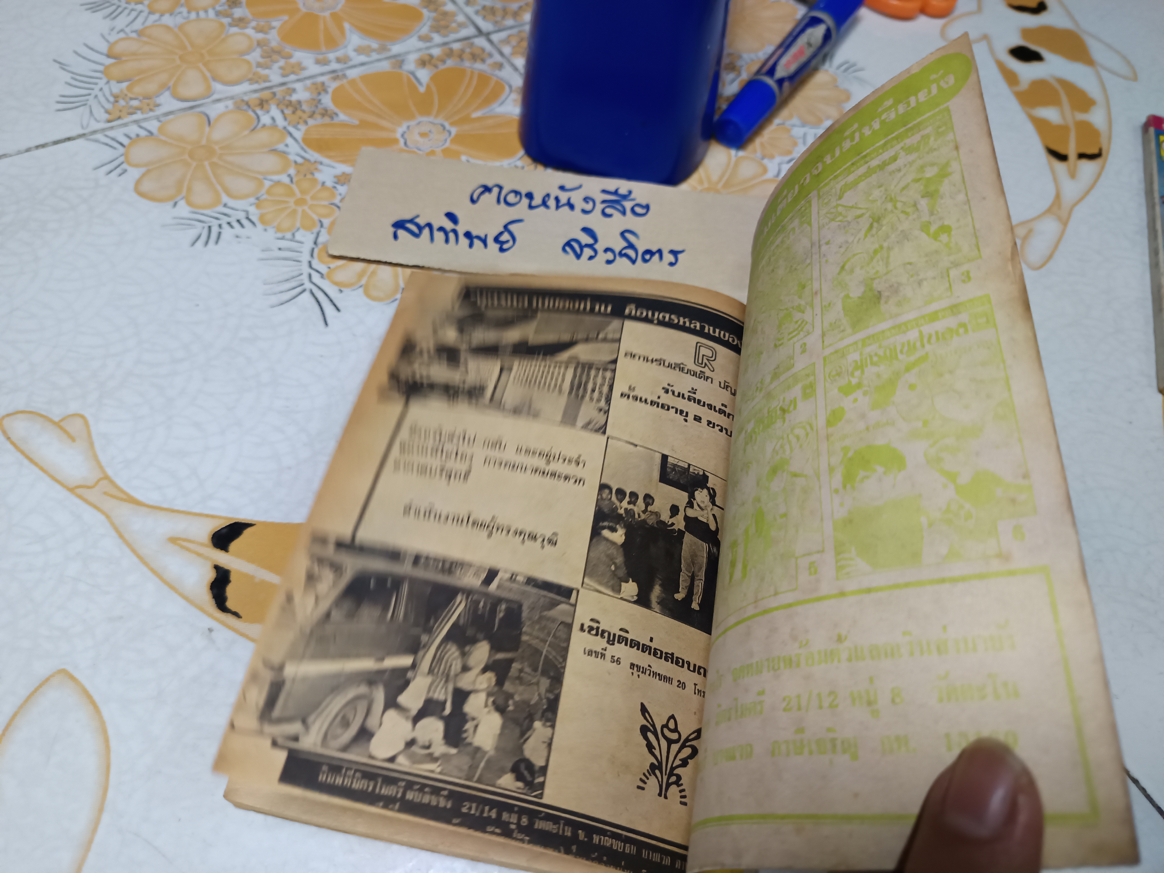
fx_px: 807
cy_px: 436
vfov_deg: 56.8
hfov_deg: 71.6
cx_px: 582
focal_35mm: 24
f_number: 1.7
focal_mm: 5.31
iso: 1153
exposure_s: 1/33.3
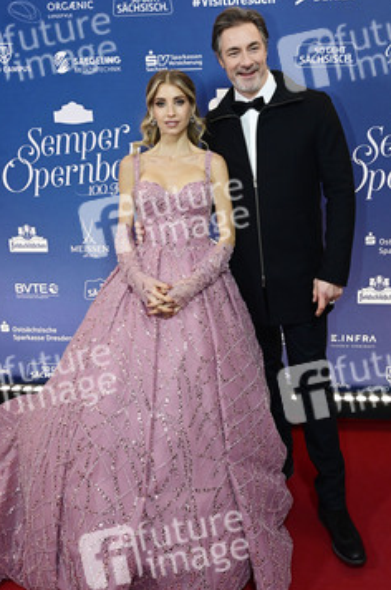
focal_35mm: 27
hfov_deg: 47.7
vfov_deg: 67.5
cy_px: 302
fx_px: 442
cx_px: 212
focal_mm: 24
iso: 1250
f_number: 6.3
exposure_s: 1/200
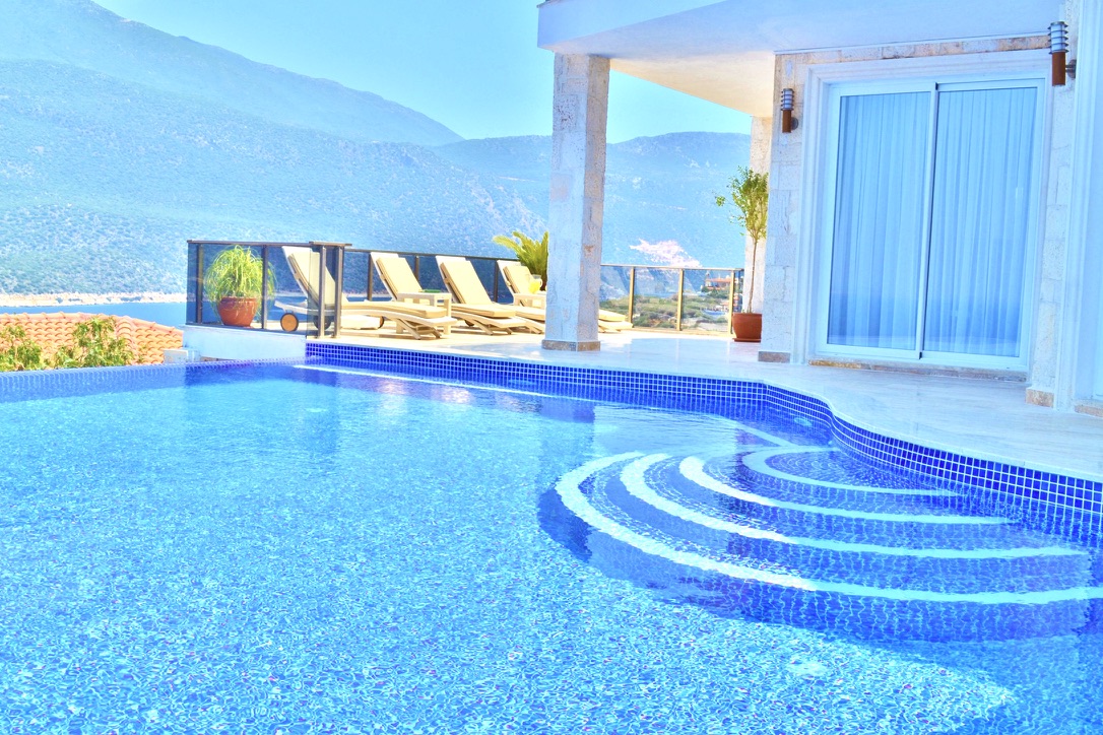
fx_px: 1103
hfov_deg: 53.1
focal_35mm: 36
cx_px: 552
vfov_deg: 36.9
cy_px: 368
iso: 100
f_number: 11
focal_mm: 24
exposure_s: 1/125
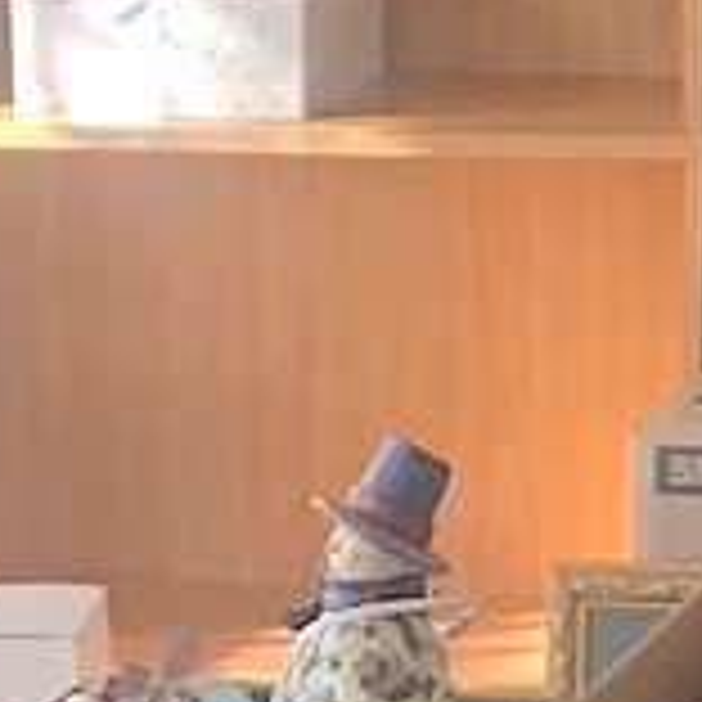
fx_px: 5116
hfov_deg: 7.8
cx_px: 236
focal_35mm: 223
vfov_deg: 6.7
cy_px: 2459
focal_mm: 4.25
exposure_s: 1/60
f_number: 1.8
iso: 125
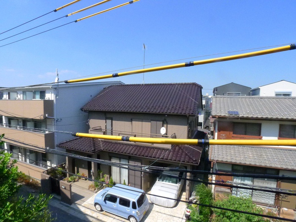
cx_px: 148
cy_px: 111
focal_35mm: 24
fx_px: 205
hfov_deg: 71.6
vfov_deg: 56.8
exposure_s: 1/1300
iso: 800
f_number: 8
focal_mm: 5.1
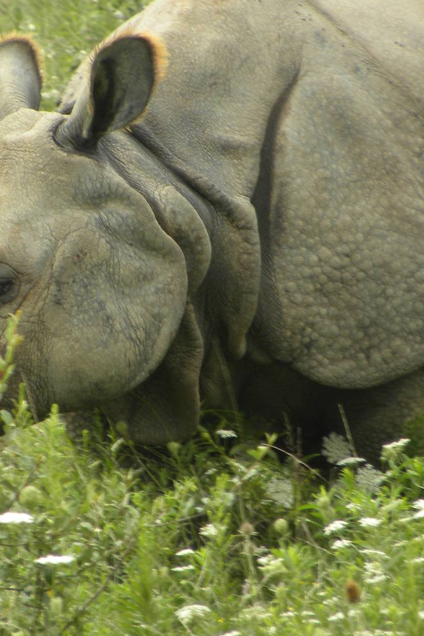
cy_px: 242
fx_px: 18690
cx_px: 185
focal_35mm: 1058
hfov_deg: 1.3
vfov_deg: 1.9
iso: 64
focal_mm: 110.4
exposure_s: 1/168
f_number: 5
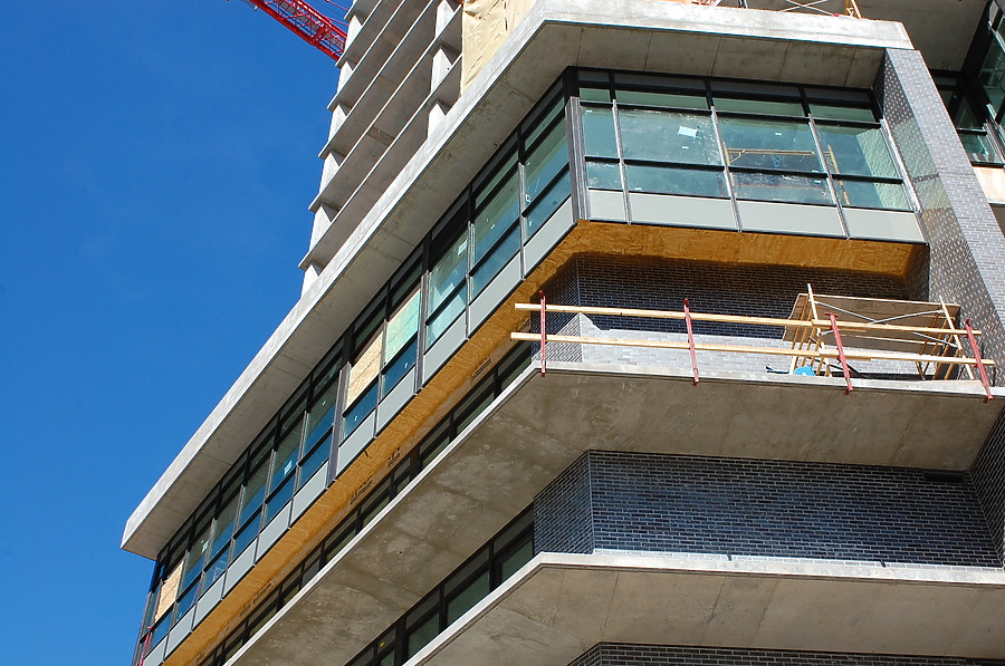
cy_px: 333
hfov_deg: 46.5
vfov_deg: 31.8
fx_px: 1171
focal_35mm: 42
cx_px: 502
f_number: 10
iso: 280
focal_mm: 28
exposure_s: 1/250
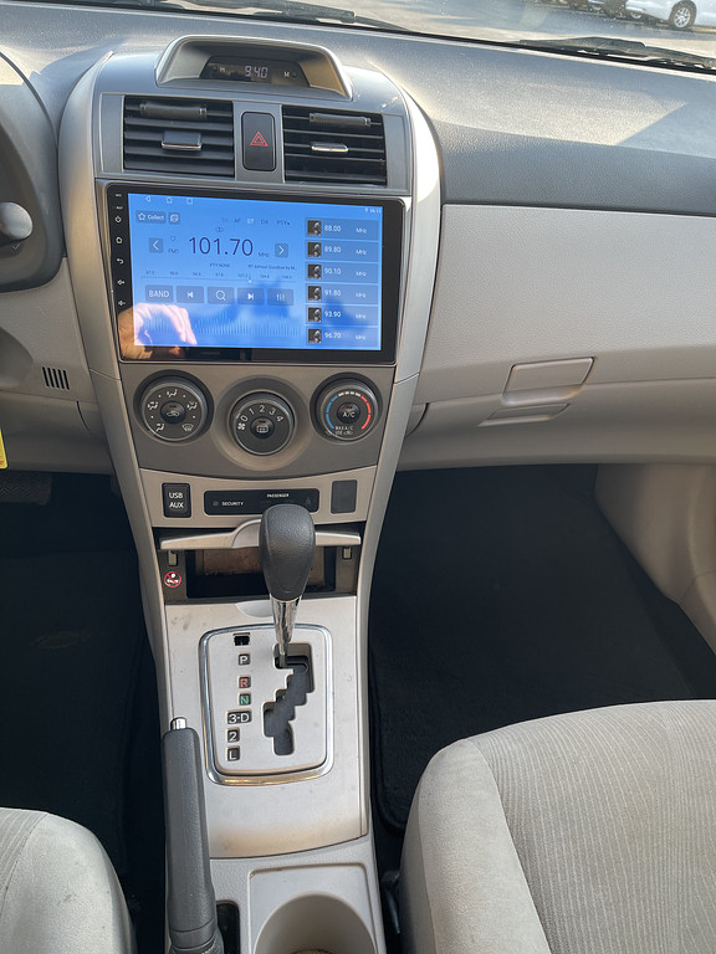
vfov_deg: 69.4
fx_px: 689
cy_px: 477
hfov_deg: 54.9
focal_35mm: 25
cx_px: 358
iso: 50
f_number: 1.6
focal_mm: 5.1
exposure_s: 1/121
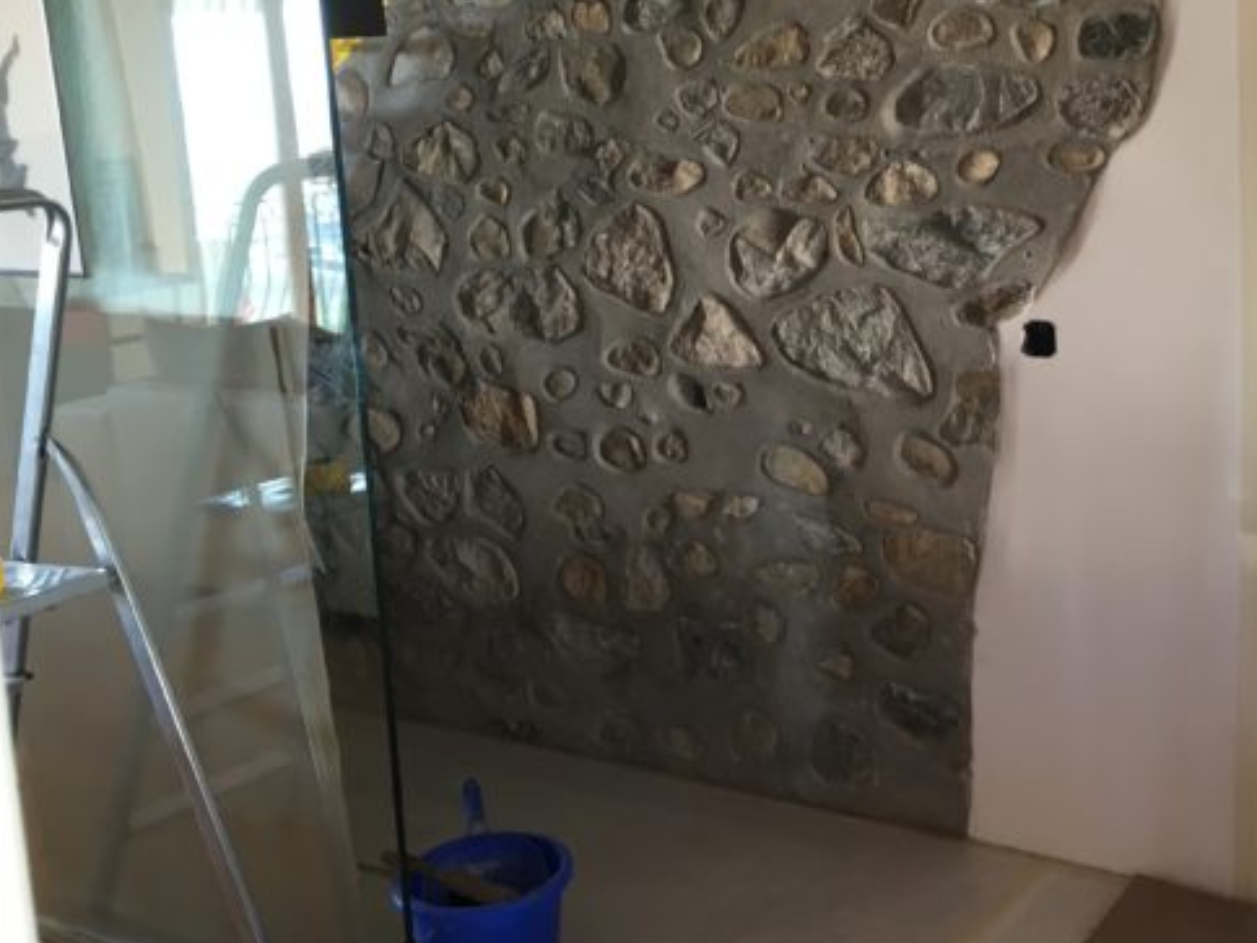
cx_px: 854
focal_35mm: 46
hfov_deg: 40.6
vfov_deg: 31.3
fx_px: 1670
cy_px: 330
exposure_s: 1/33
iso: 64
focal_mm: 4.15
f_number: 2.2
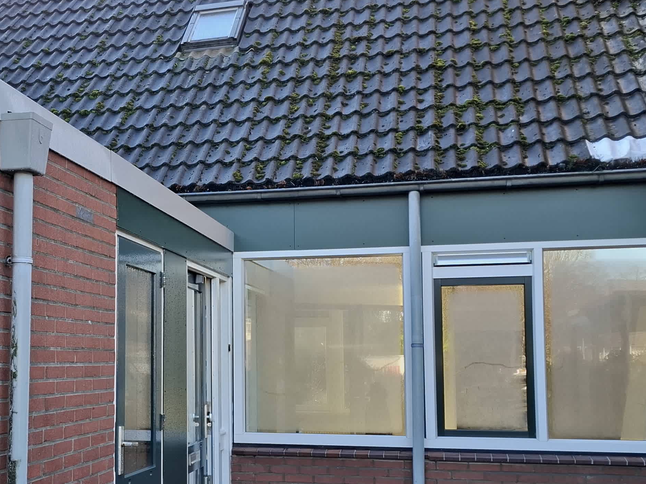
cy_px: 325
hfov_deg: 37.5
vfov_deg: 28.9
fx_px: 933
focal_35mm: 50
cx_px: 189
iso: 50
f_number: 1.8
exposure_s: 1/183
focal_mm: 5.5
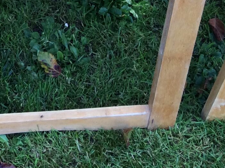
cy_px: -133
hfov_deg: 16.4
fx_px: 766
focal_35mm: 118
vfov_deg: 11.6
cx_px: 5
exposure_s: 1/100
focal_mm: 3.3
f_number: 2.4
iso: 32
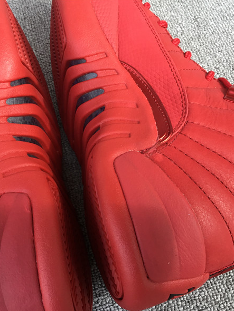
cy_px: 157
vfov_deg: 44.8
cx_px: 116
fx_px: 378
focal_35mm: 42
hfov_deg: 34.4
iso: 25
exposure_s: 1/100
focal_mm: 3.3
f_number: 2.4
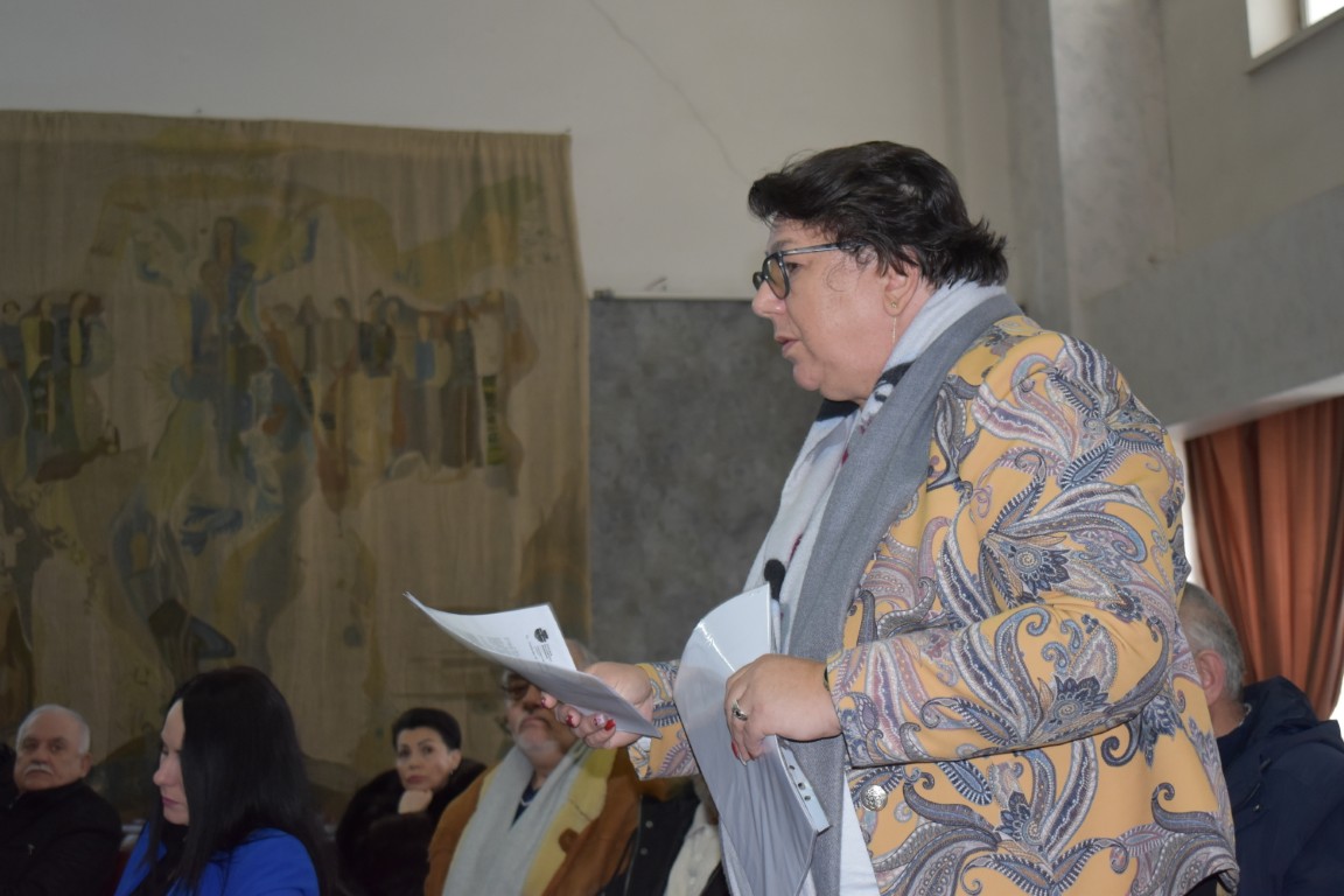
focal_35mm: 57
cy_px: 448
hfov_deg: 35.1
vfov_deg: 23.8
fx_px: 2128
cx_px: 672
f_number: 4.8
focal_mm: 38
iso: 1000
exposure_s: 1/60
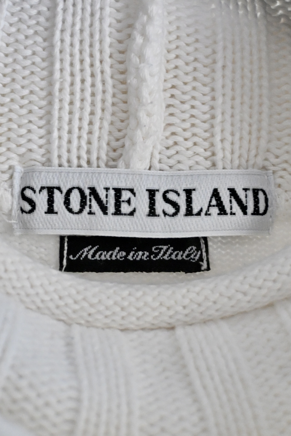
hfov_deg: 34.2
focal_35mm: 39
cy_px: 218
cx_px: 146
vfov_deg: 49.6
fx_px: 473
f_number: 4.5
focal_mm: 26
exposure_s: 1/13
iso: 2500
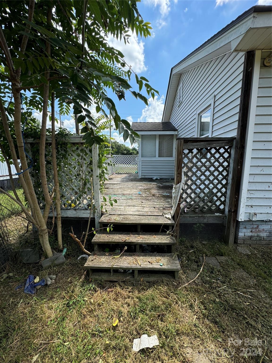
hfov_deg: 85.7
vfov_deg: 102.1
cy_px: 182
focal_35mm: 14
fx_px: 147
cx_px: 136
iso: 40
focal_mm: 2.22
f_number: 2.2
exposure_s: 1/537
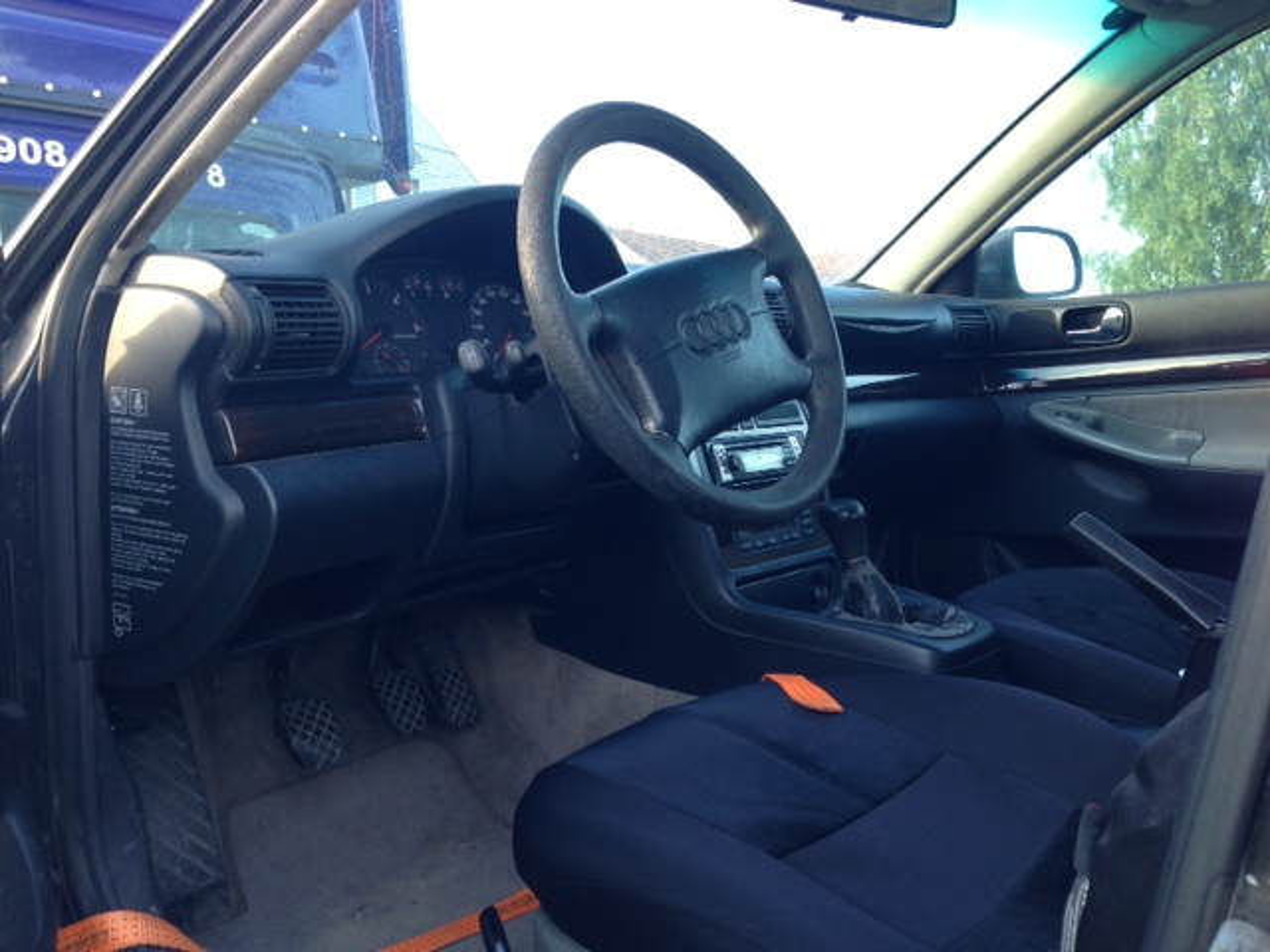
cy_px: 476
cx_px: 635
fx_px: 1211
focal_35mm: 33
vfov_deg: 42.9
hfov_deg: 55.4
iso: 50
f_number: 2.4
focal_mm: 4.13
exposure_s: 1/40
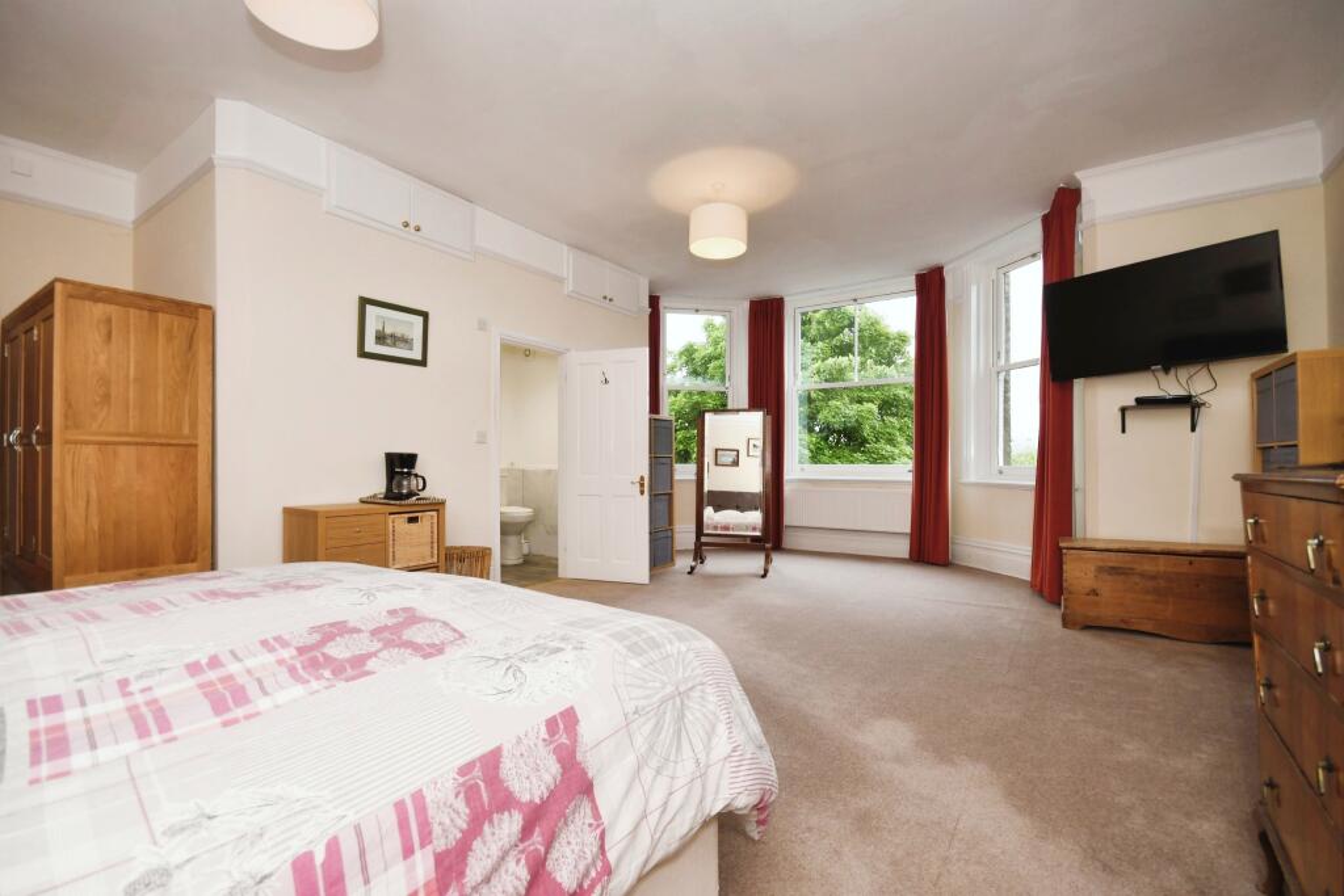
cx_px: 672
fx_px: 560
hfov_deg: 100.4
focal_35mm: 15
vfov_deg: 77.3
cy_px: 448
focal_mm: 10
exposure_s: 1/60
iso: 400
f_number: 8
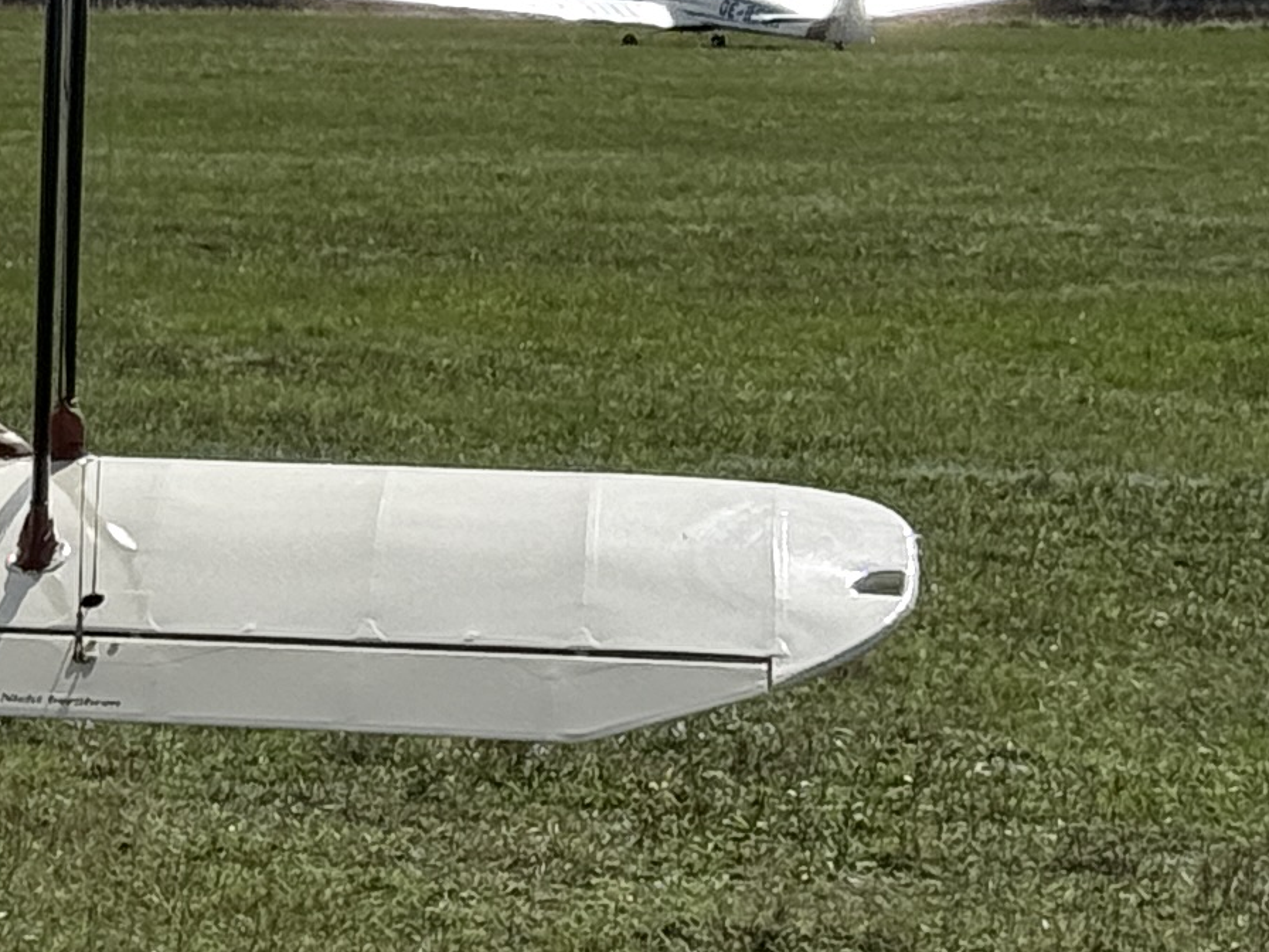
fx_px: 7918
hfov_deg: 8.5
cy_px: 242
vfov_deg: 6.9
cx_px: -1557
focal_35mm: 216
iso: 64
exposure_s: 1/11364
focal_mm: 6.76
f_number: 1.78
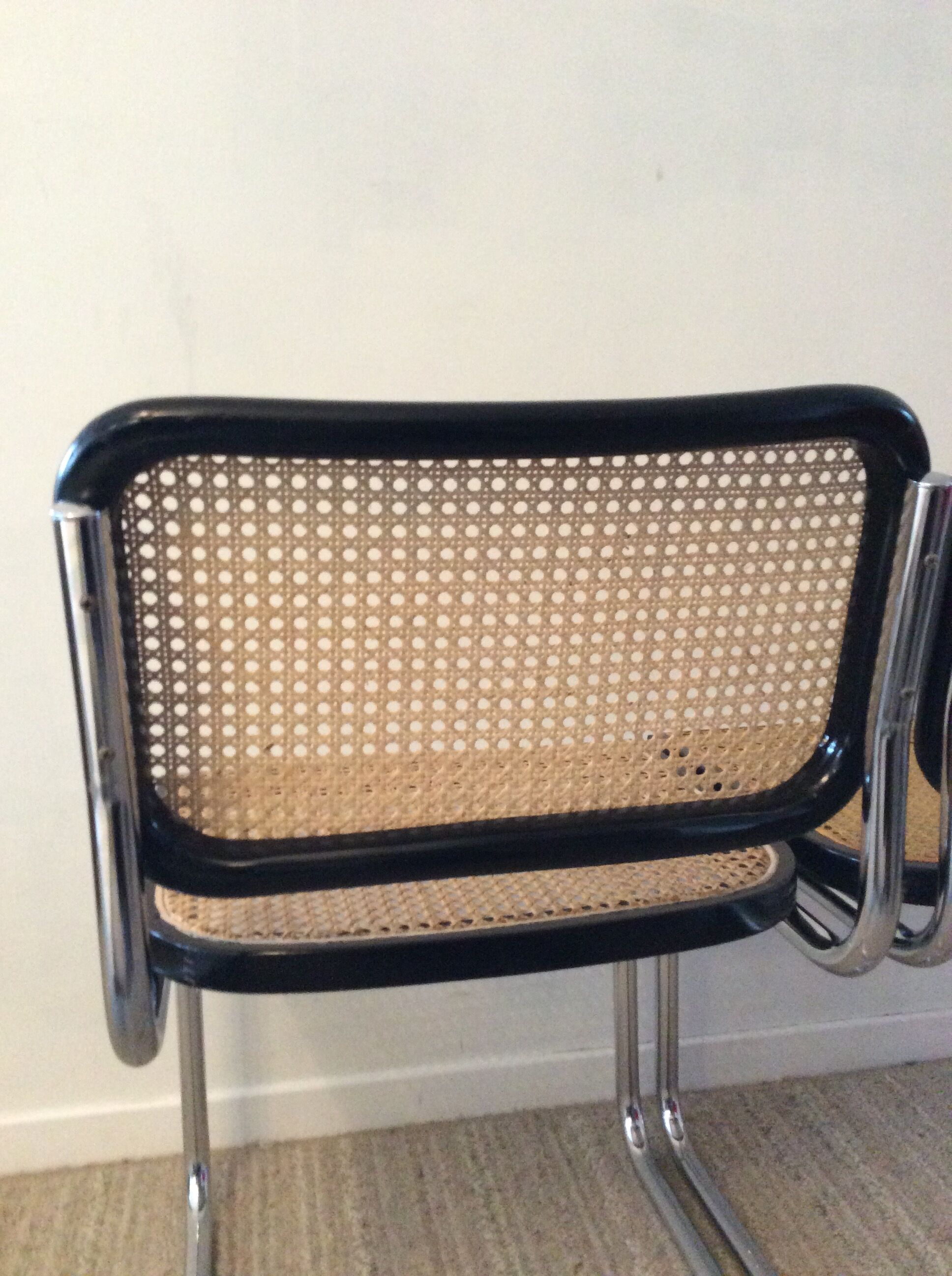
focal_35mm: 32
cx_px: 476
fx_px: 1177
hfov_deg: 44.1
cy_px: 638
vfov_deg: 56.9
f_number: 2.4
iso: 250
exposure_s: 1/20
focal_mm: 3.3
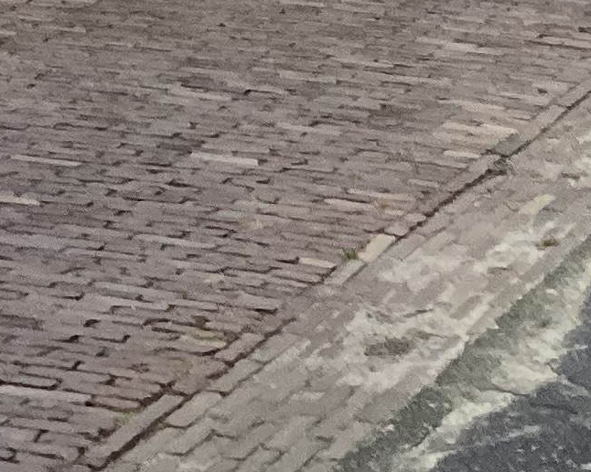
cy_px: -634
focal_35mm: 153
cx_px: 70
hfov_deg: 12.5
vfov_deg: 9.1
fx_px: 2675
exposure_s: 1/50
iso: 160
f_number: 2.4
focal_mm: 3.3
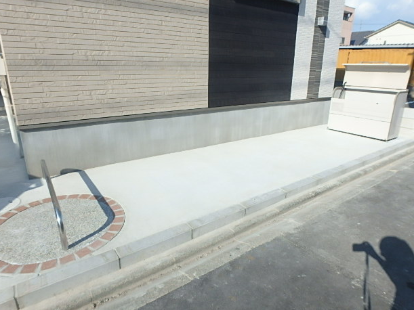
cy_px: 155
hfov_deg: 76.4
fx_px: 263
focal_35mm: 22
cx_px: 208
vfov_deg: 61.1
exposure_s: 1/500
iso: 125
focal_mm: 3.7
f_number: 6
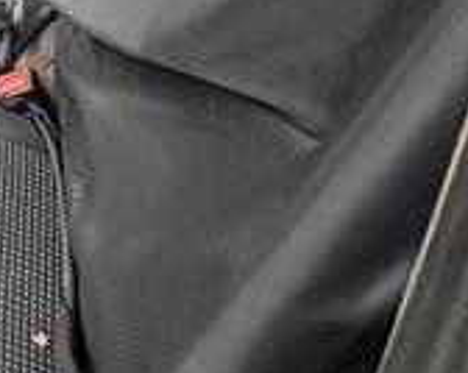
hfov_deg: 22.4
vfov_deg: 15.0
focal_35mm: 73
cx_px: -195
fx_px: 1010
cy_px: -459
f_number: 2.2
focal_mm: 2.22
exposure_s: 1/220
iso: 64
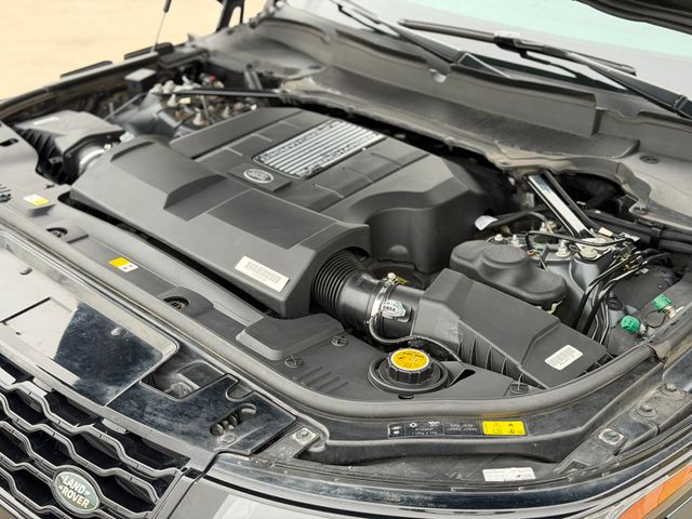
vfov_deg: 30.3
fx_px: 960
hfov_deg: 39.7
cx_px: 346
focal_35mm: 48
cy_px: 260
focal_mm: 6.76
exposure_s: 1/269
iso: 80
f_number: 1.78
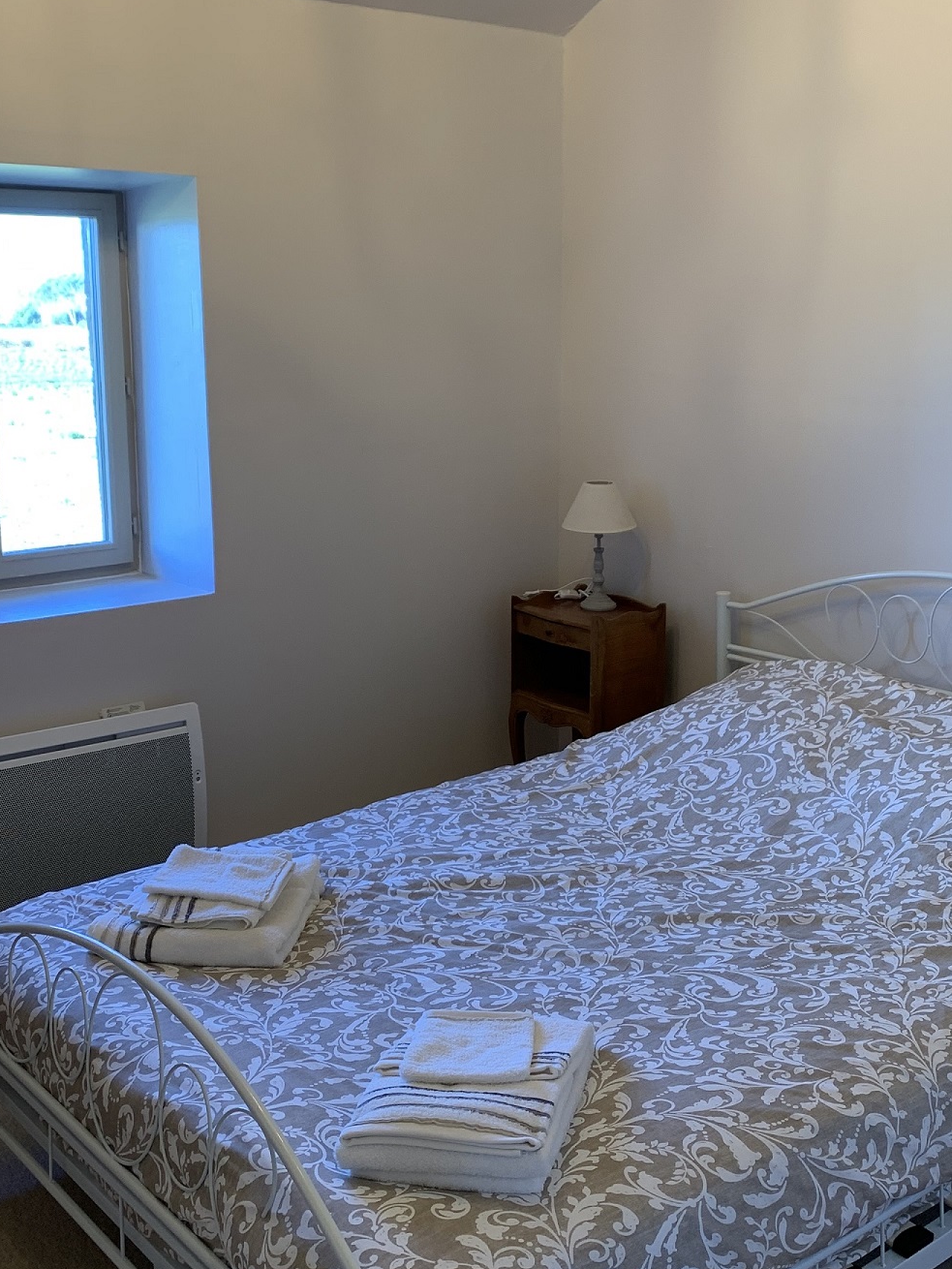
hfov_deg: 35.9
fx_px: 1466
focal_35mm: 40
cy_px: 565
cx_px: 526
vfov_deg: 46.7
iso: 50
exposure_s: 1/50
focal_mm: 4.25
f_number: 1.8
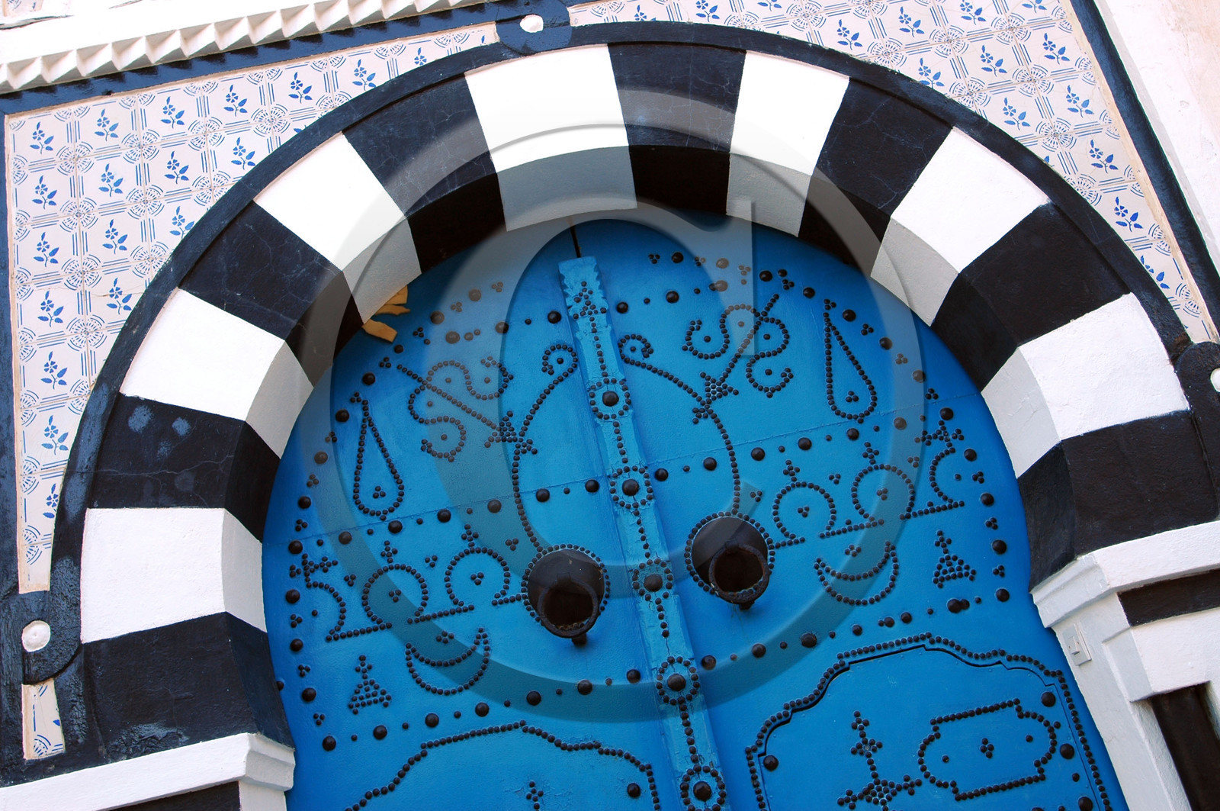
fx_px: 1219
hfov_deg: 53.2
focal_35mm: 36
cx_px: 610
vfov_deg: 36.8
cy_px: 406
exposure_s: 1/60
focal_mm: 24
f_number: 5
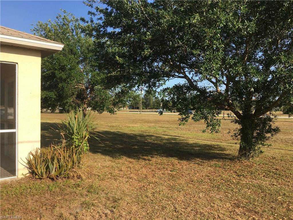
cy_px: 110
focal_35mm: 29
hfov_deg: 61.7
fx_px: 245
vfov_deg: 48.2
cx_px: 146
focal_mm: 4.15
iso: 25
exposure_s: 1/1012
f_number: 2.2
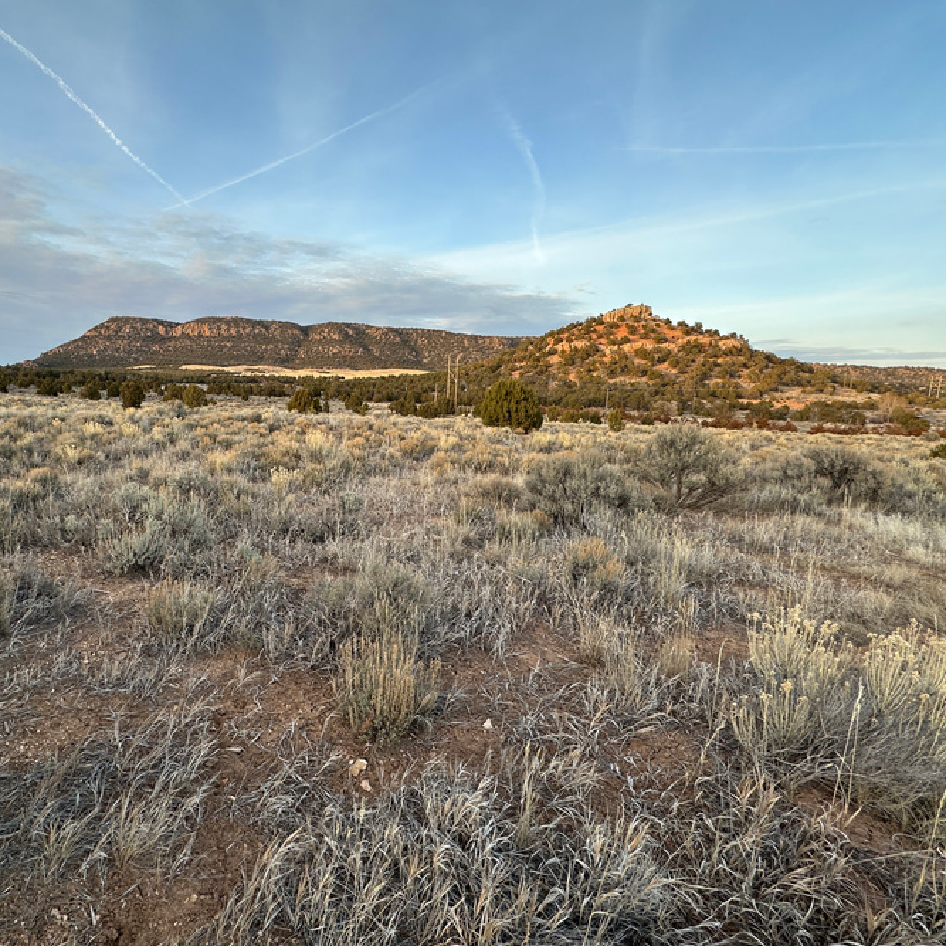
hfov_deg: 76.2
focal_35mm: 19
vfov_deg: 77.7
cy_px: 477
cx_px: 349
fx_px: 587
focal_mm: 2.22
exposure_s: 1/130
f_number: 2.2
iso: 40
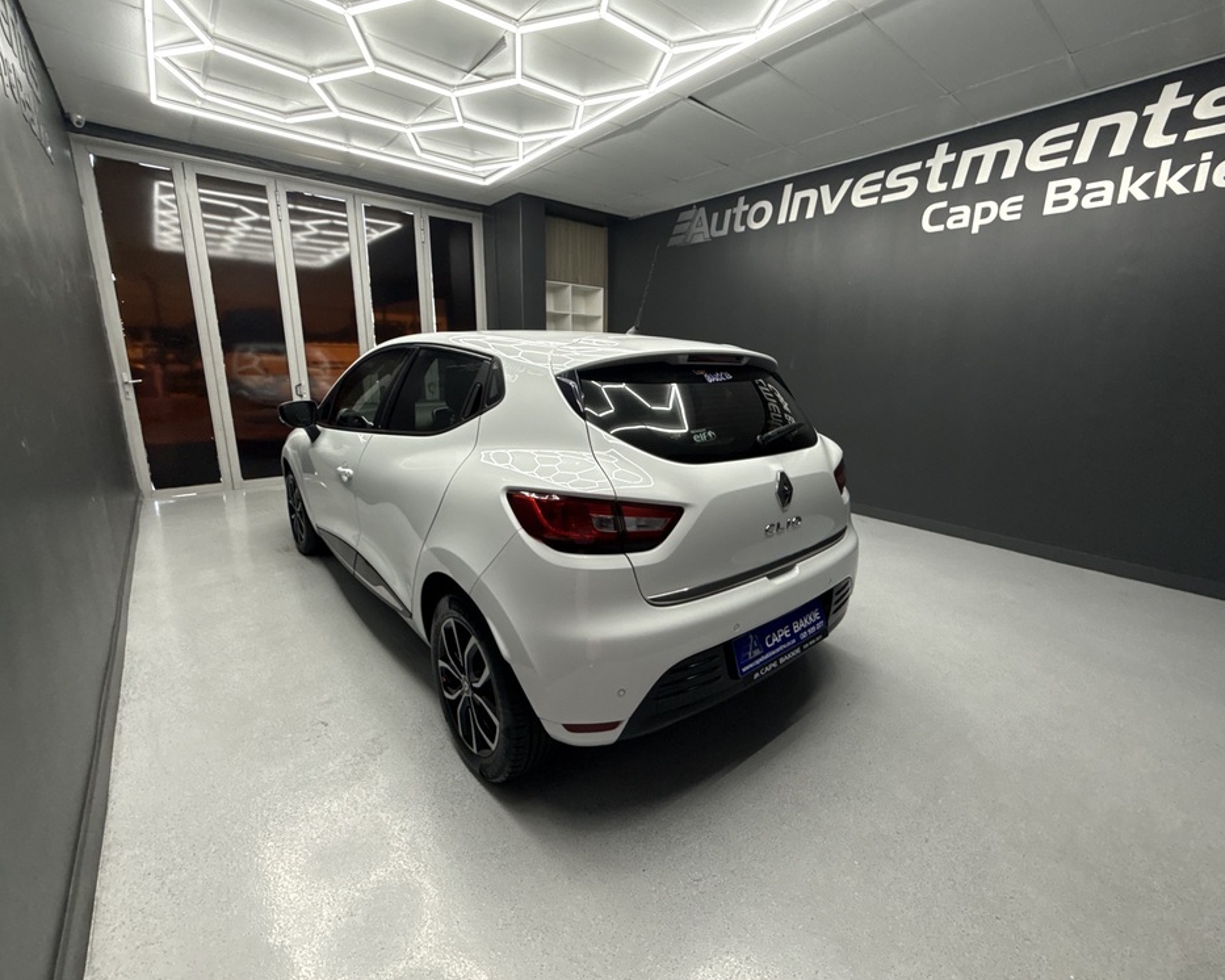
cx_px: 633
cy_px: 485
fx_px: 544
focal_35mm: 15
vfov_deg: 84.0
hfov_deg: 96.8
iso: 125
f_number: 2.2
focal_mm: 2.22
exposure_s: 1/100
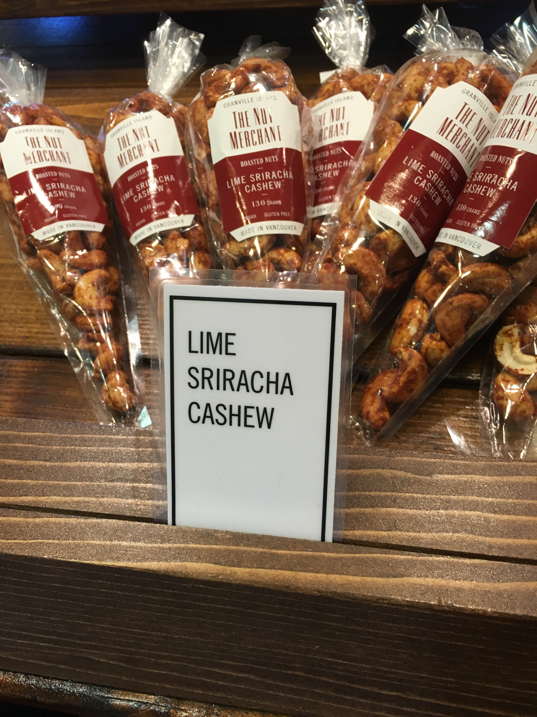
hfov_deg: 48.2
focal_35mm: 29
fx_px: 600
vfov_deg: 61.7
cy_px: 358
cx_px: 268
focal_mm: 4.15
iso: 40
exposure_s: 1/30
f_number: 2.2
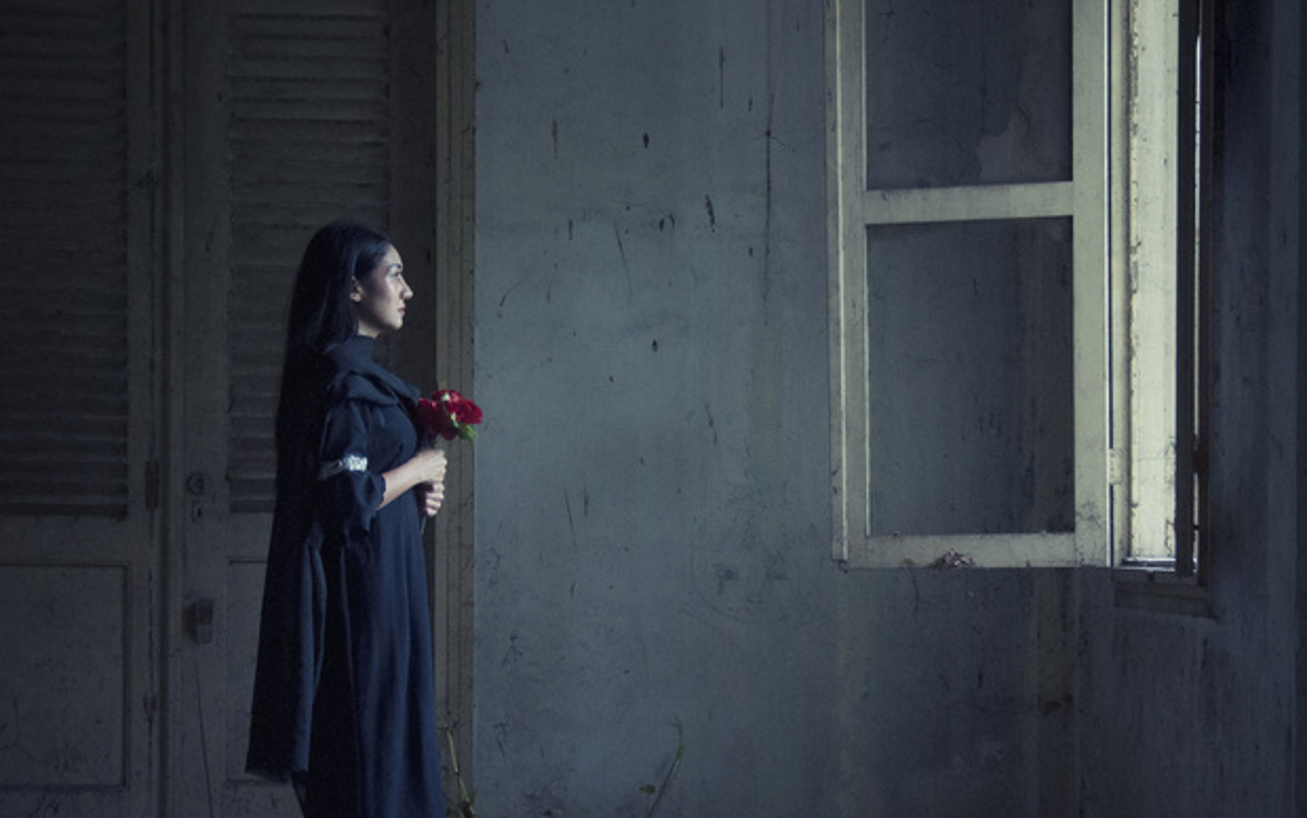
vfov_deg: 11.8
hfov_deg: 18.8
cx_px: 809
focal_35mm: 111
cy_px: 552
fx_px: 3949
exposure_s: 1/100
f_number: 4.8
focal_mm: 45
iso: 800
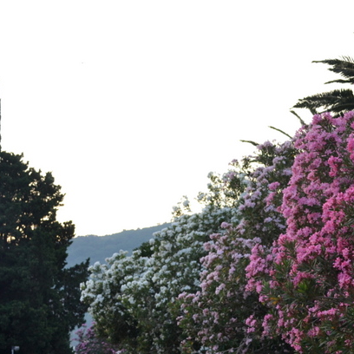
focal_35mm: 70
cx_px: 311
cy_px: 218
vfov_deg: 24.6
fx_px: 810
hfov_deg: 24.0
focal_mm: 28
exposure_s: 1/125
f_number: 5.6
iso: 280
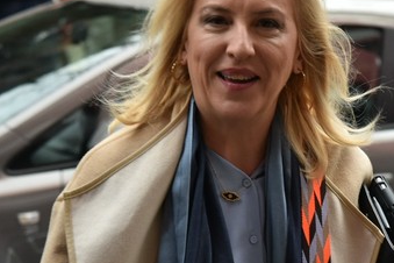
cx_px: 223
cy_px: 67
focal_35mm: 227
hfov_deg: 9.1
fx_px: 2484
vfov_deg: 6.0
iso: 1800
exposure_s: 1/320
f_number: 5.6
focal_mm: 100
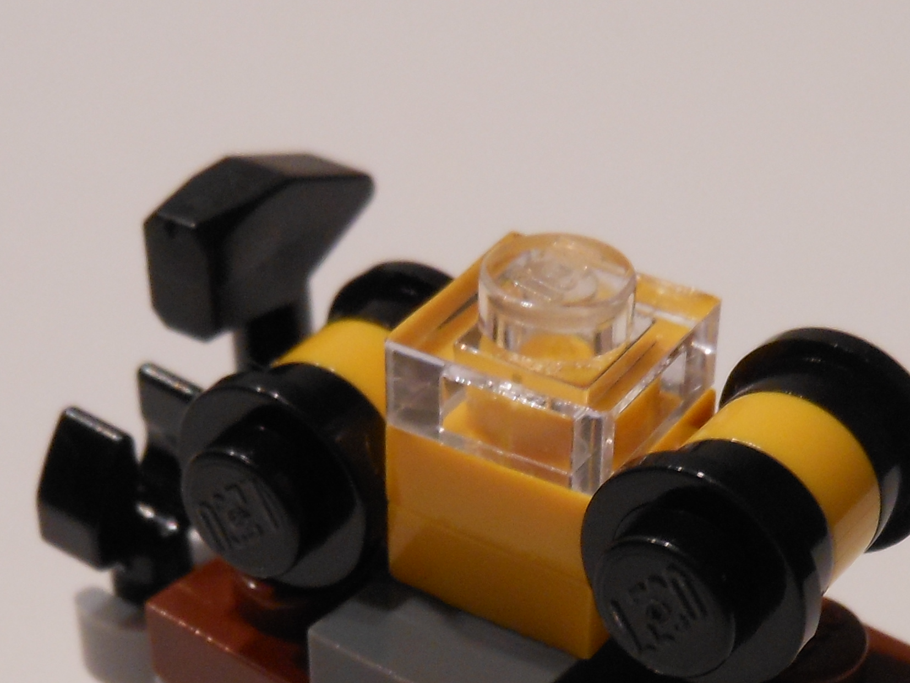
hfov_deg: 21.2
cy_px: 757
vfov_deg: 15.6
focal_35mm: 92
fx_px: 2419
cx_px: 629
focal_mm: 5.9
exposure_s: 1/30
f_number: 4
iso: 160
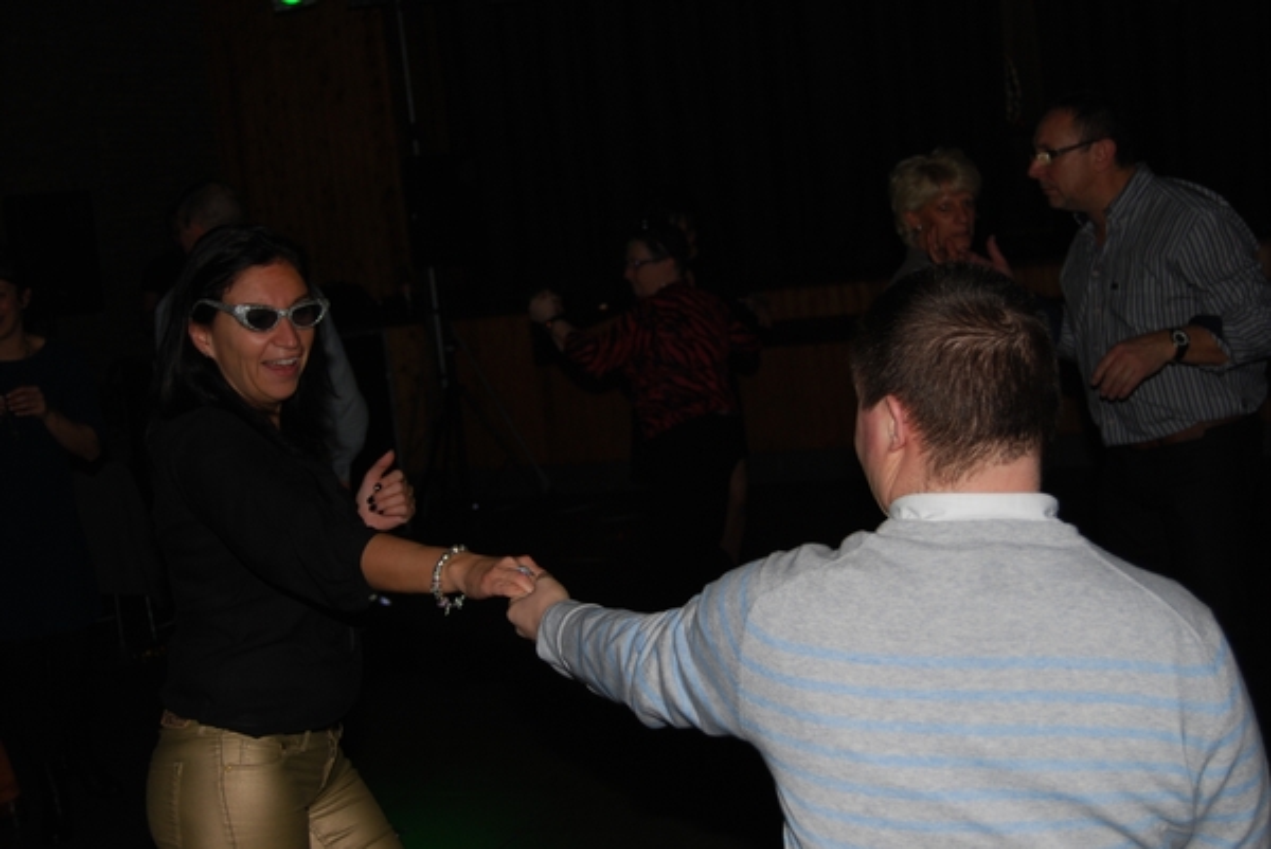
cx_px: 636
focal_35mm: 57
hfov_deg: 35.0
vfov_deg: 23.8
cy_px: 424
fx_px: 2014
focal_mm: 38
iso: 200
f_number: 4.8
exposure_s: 1/60
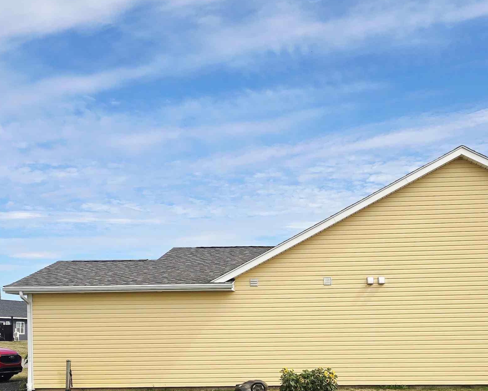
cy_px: 340
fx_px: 636
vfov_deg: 32.7
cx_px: 325
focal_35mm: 44
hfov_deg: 41.5
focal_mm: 6.3
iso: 12
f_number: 1.7
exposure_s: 1/1000
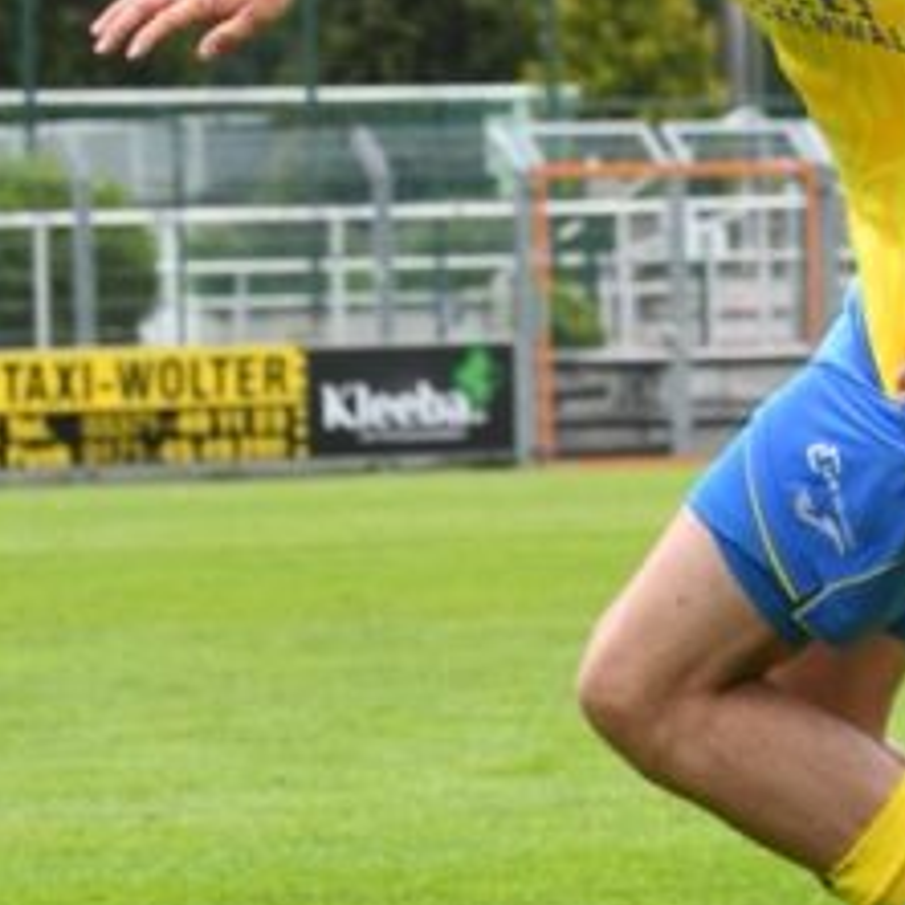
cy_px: 334
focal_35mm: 432
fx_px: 12778
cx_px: 644
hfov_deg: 4.1
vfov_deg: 4.1
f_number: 7.1
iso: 1250
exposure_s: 1/1600
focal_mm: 110
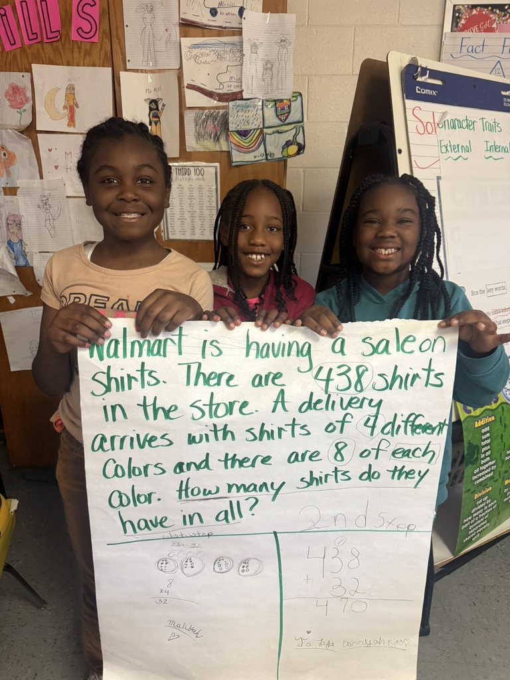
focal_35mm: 24
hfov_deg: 56.8
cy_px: 340
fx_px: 471
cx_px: 255
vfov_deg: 71.6
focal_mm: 6.76
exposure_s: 1/60
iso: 320
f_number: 1.78
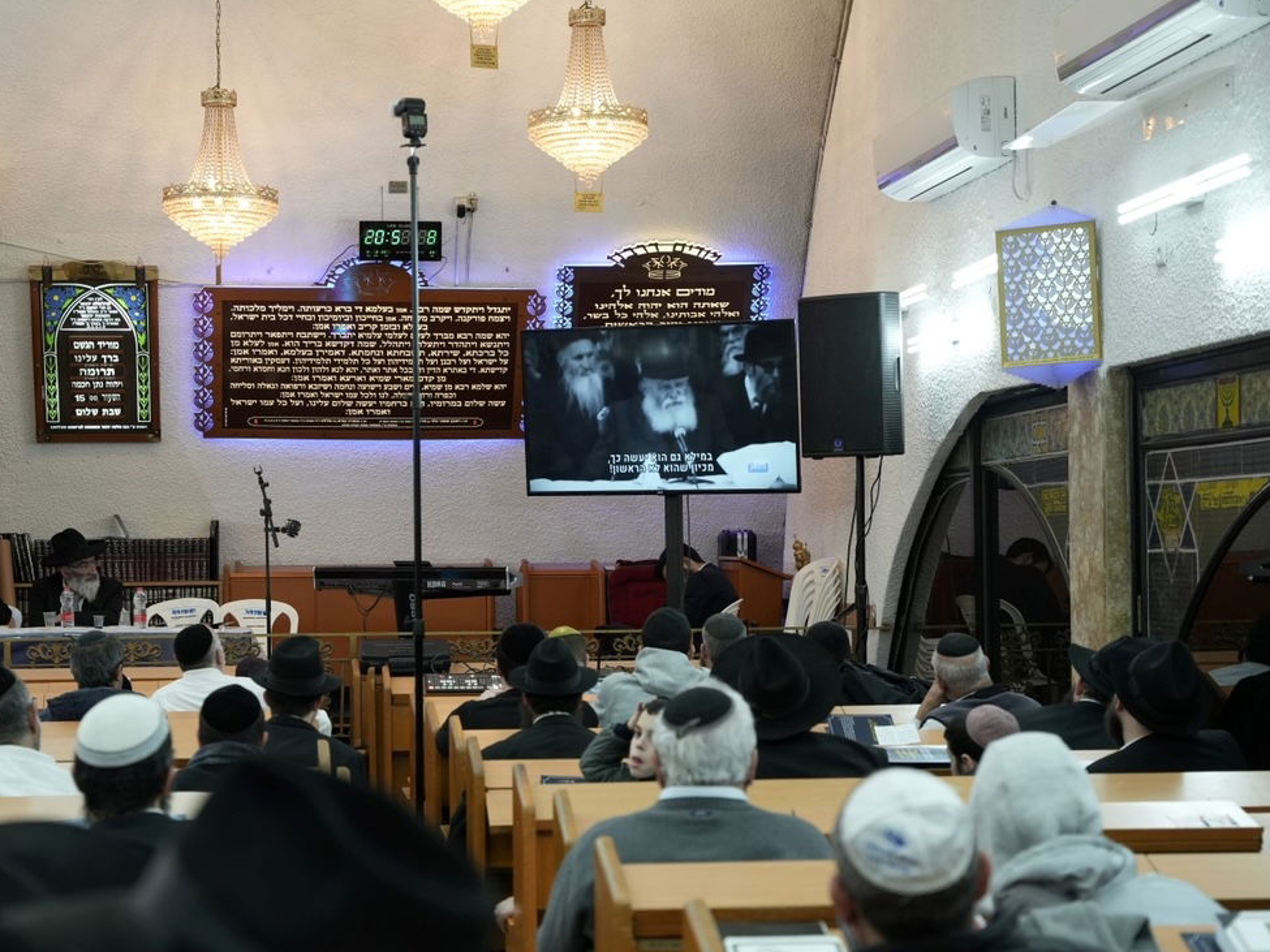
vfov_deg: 20.3
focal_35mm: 73
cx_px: 481
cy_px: 539
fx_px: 2664
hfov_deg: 26.7
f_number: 4
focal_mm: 57.5
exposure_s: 1/200
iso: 1000
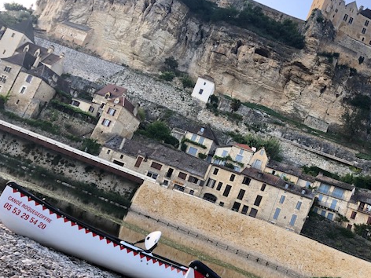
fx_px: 407
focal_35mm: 38
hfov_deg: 48.1
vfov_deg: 37.4
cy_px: 178
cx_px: 248
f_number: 1.8
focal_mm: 4
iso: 20
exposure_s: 1/190
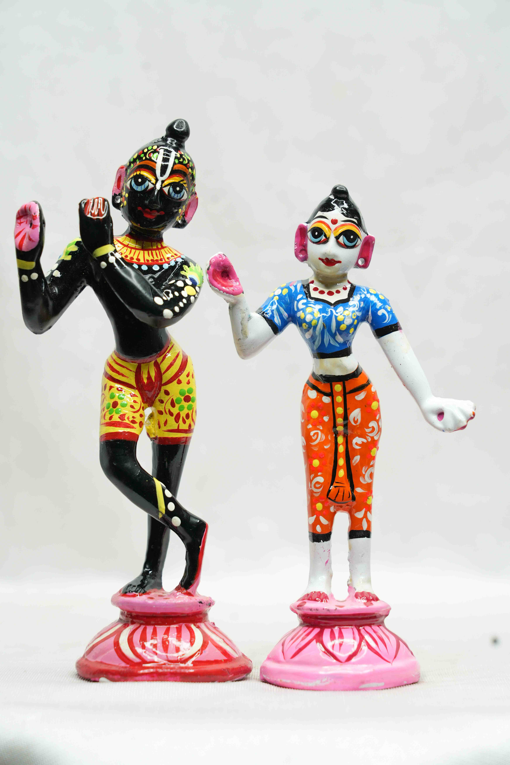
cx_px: 255
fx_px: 2104
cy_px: 382
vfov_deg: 20.6
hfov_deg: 13.8
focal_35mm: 99
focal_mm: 99
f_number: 7.1
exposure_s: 1/50
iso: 400
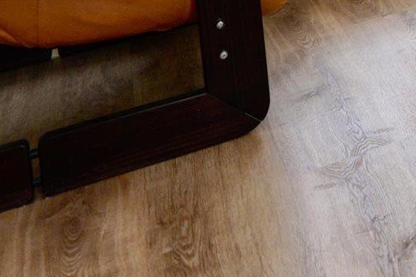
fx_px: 878
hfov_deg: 20.0
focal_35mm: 76
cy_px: -334
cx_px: 733
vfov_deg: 14.0
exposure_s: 1/30
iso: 320
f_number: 5.6
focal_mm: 12
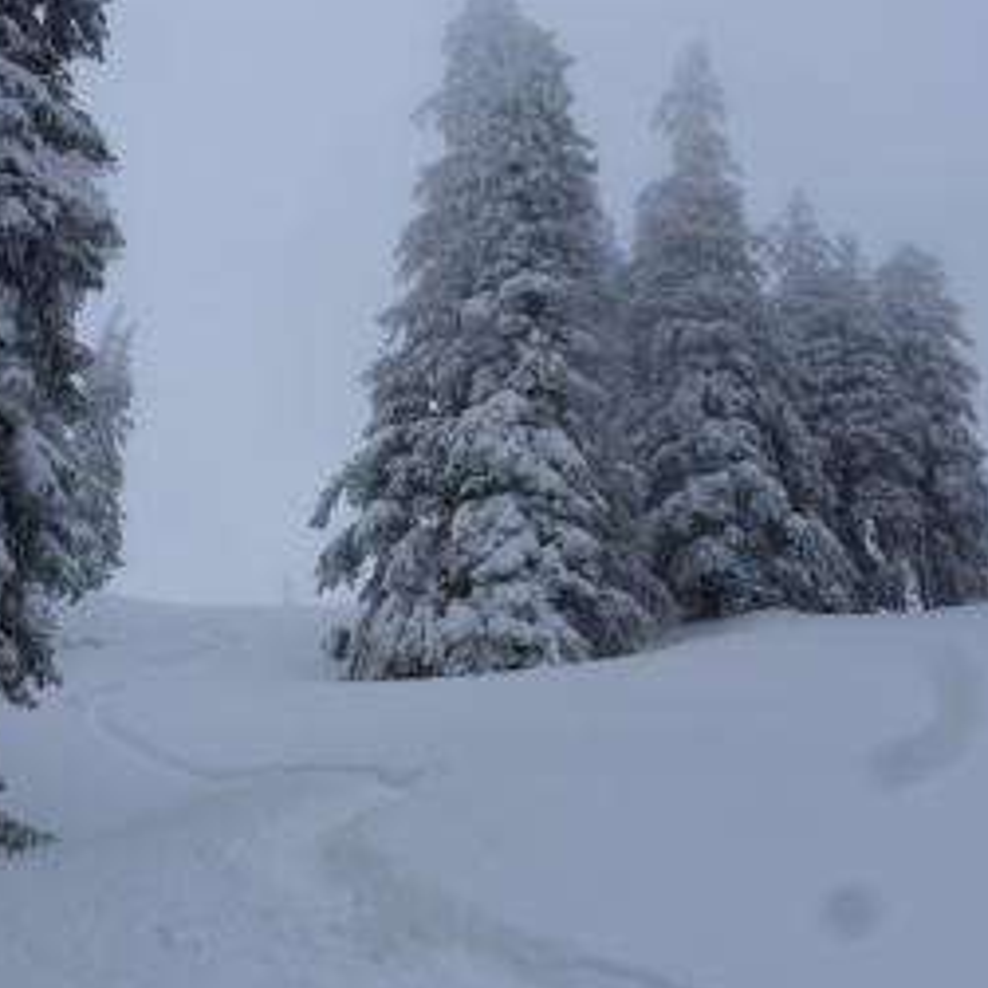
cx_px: 331
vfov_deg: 43.8
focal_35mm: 38
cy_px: 520
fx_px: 1227
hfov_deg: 43.3
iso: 100
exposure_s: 1/500
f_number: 5
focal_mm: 5.4
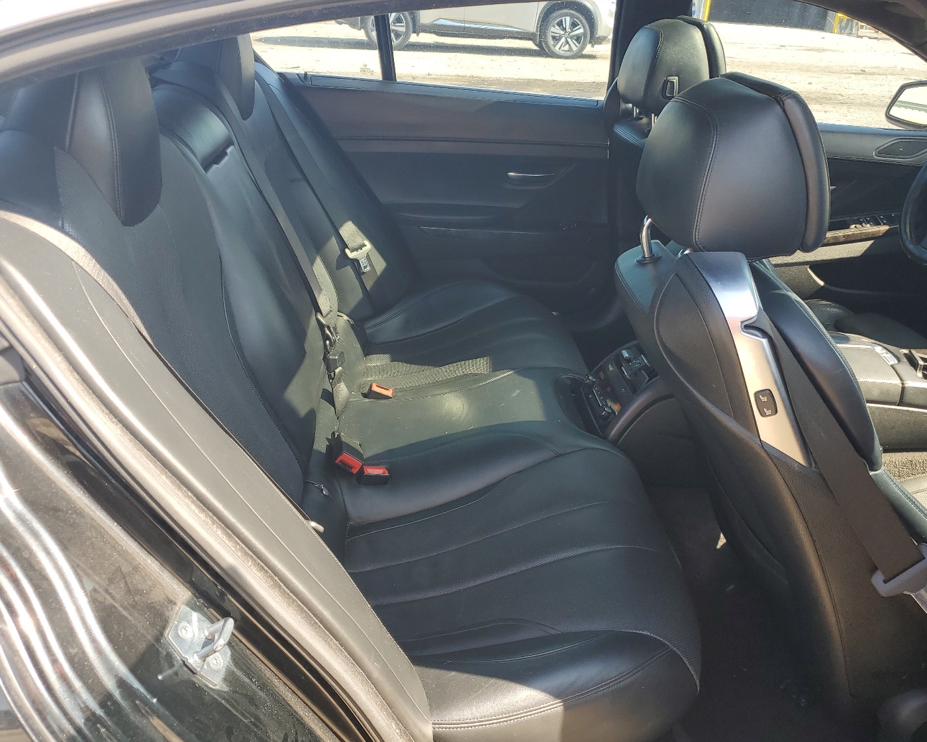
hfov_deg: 60.3
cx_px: 513
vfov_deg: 49.9
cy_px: 348
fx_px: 796
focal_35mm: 29
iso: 50
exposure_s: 1/278
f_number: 1.5
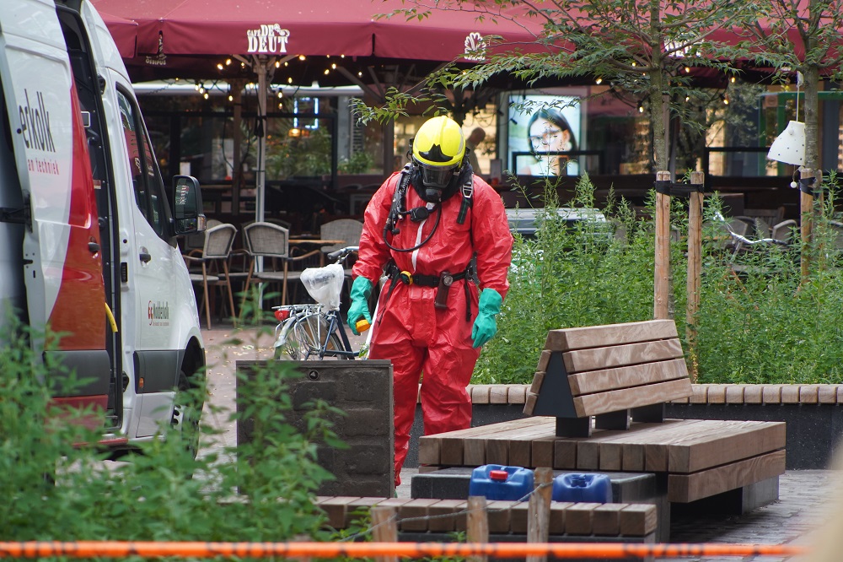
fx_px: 3160
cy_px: 281
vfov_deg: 10.2
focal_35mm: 135
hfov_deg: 15.2
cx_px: 422
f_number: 4.5
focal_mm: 135
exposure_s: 1/160
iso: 1250
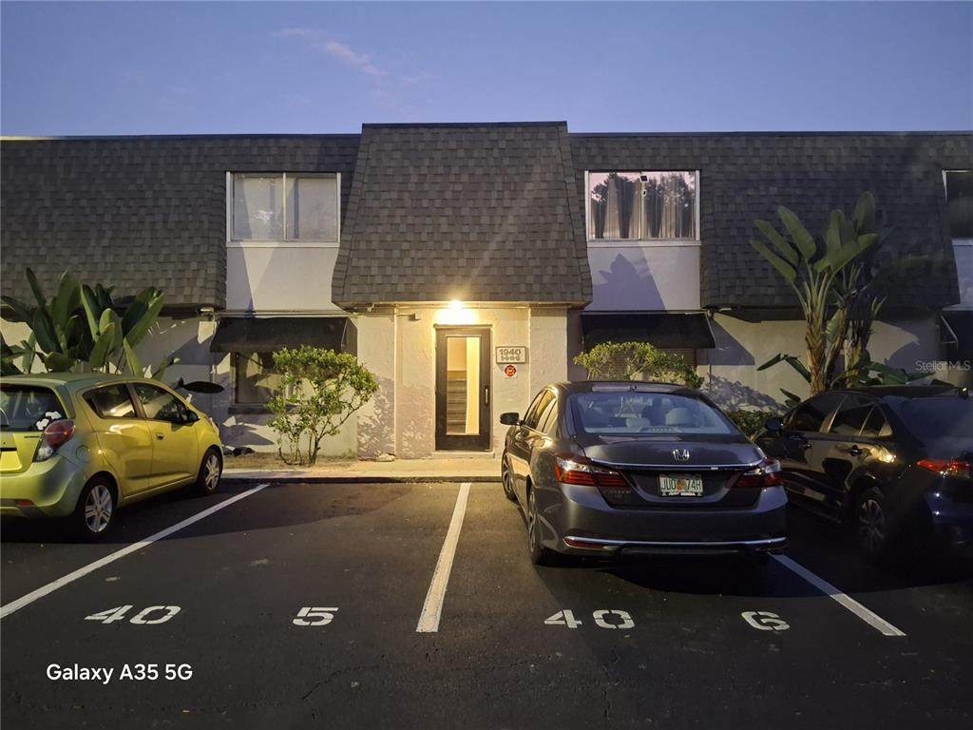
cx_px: 486
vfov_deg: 54.9
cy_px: 365
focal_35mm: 25
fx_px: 703
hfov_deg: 69.4
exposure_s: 1/20
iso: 1600
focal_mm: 4.69
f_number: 1.8
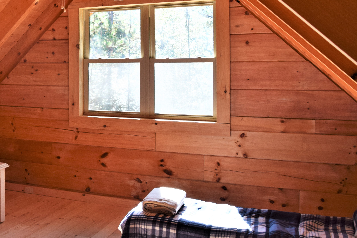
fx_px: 446
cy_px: 65
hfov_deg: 40.9
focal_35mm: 45
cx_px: 48
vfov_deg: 29.5
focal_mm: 16
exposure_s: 1/125
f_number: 5.6
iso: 400
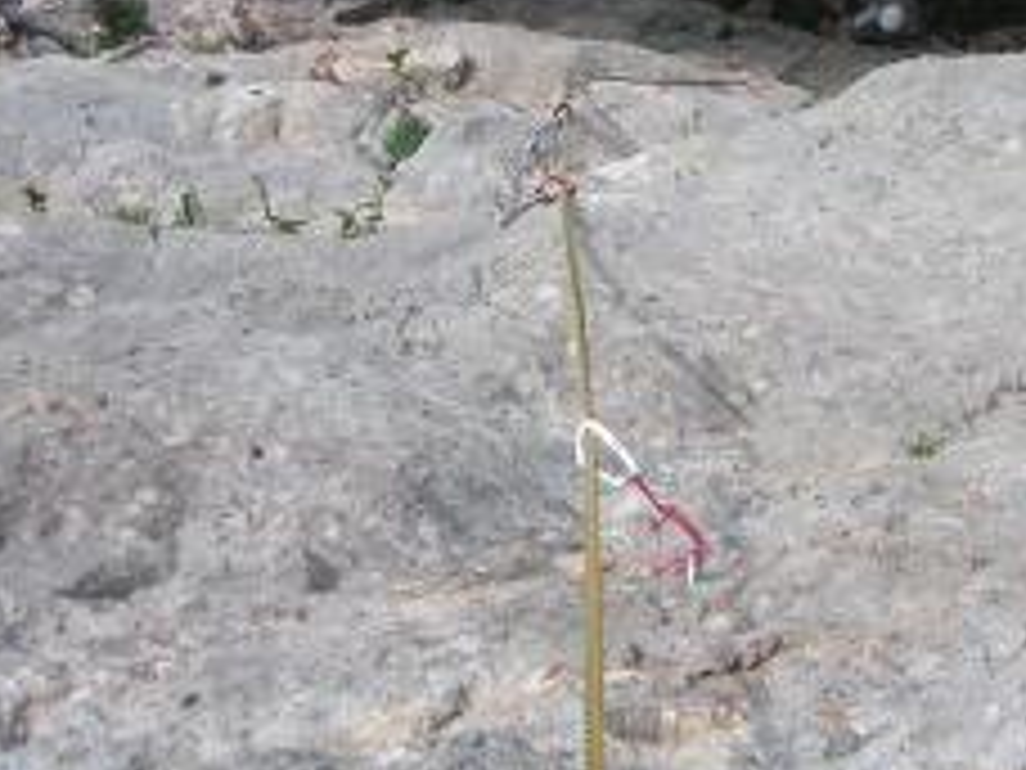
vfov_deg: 14.1
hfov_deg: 18.8
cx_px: 675
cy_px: 104
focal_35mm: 104
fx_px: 3083
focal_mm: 6.1
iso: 50
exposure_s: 1/750
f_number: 2.8
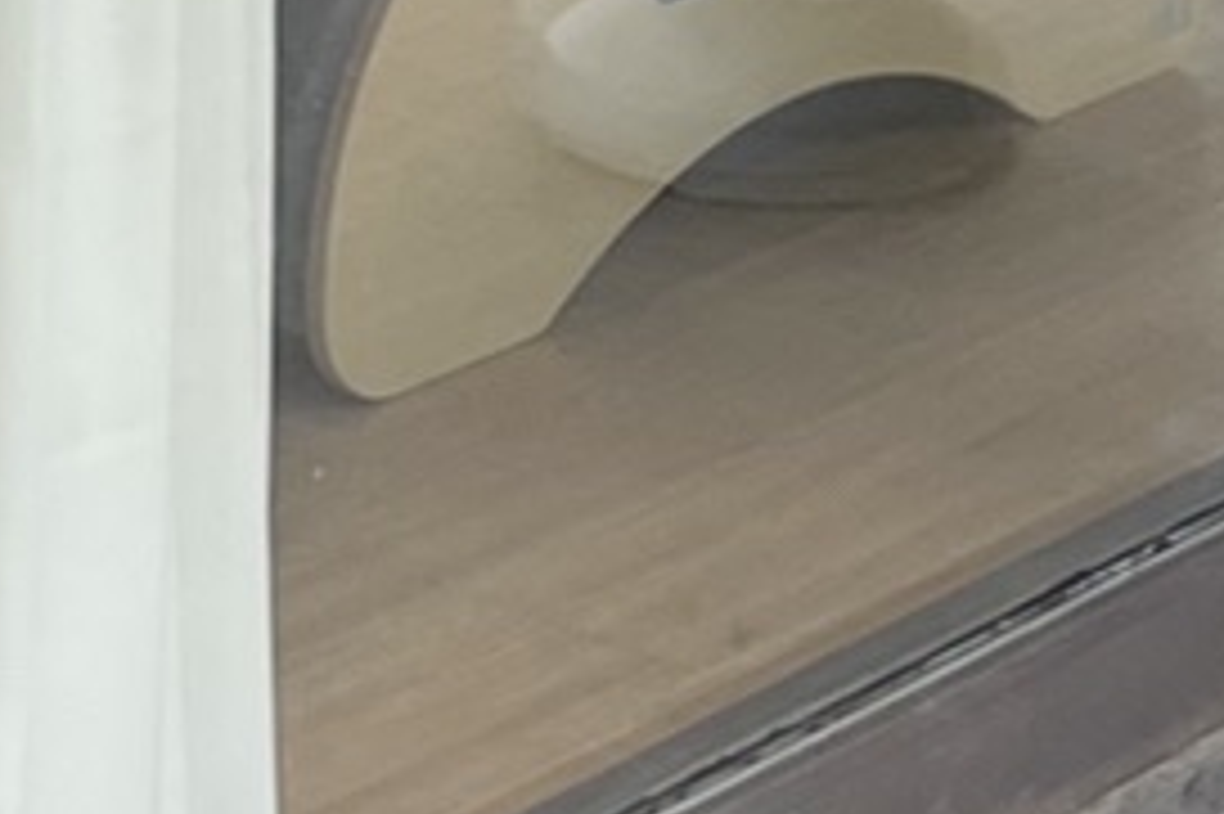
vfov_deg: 6.2
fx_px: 6762
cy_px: -1767
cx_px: 711
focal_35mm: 199
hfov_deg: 10.3
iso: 32
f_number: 1.6
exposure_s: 1/121
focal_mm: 4.2
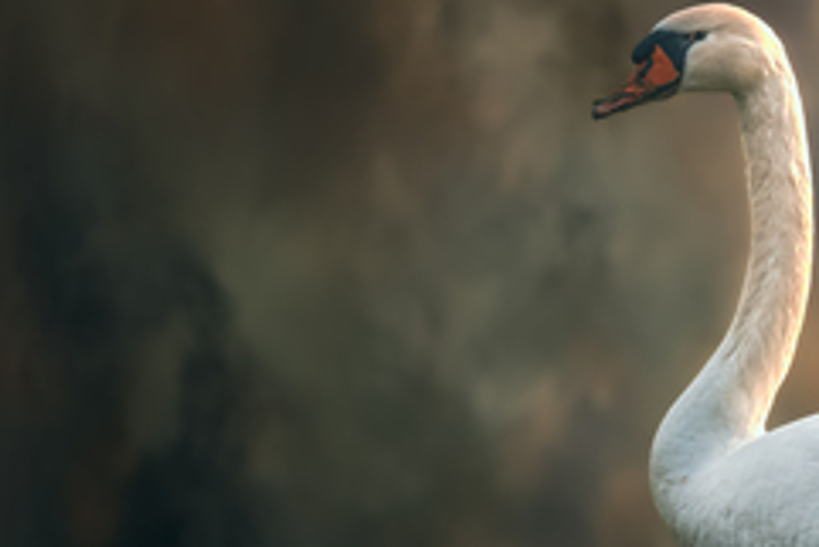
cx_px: 737
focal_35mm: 765
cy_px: 362
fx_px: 17414
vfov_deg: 1.8
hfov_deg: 2.7
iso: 320
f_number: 6.3
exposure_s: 1/1000
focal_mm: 400
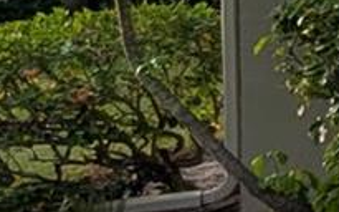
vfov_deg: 12.8
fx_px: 914
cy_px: -50
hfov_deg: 10.8
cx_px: 1073
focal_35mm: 99
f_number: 1.7
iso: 55
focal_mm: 2.02
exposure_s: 1/2169
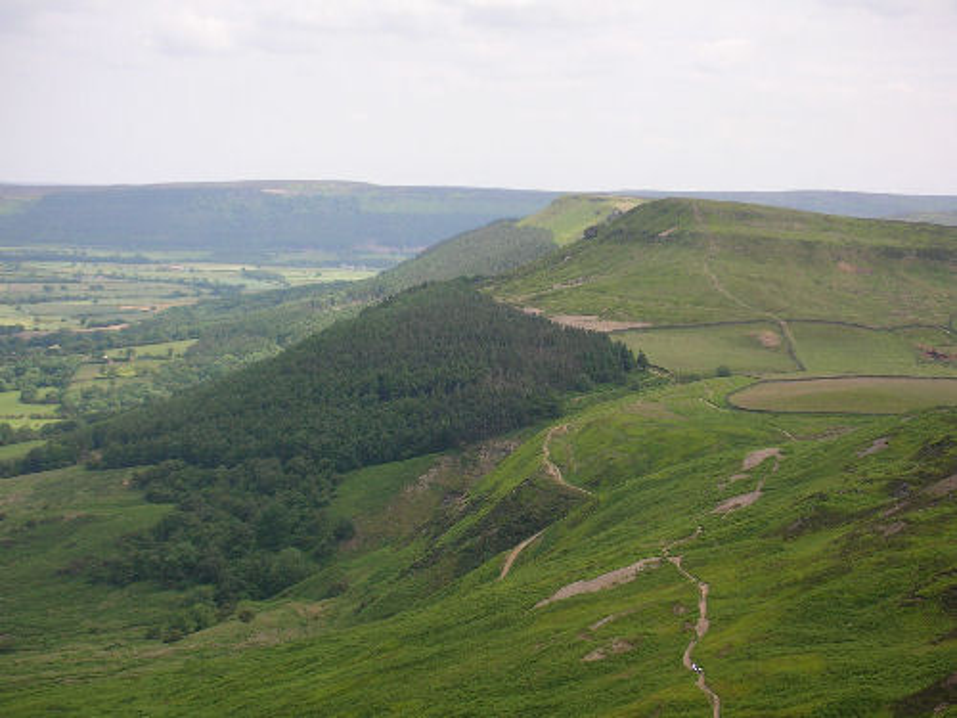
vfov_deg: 20.2
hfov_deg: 26.7
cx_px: 478
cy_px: 359
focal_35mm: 73
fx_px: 2018
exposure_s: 1/255
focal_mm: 12.2
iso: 50
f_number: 4.4
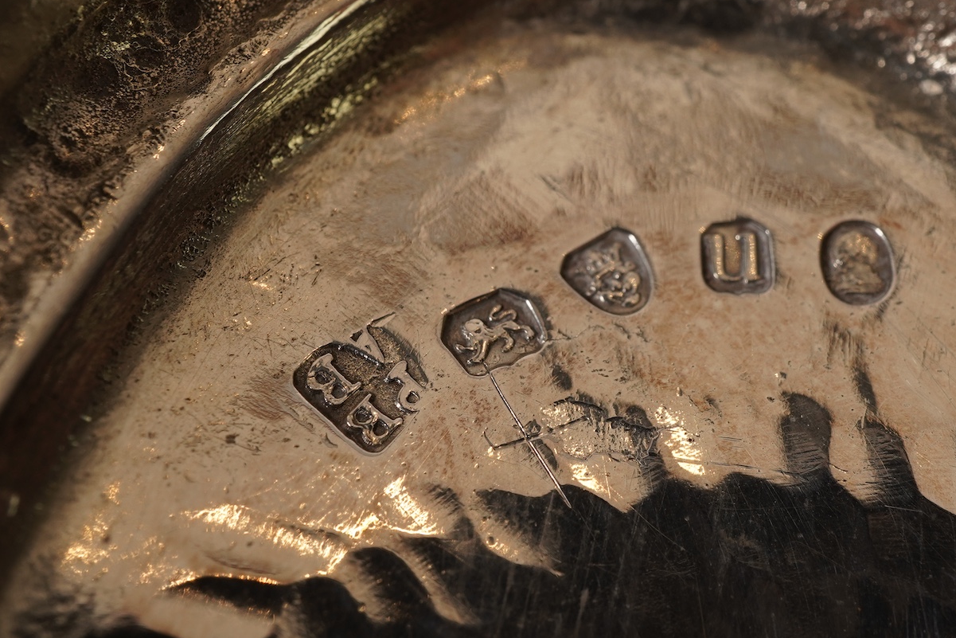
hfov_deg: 33.8
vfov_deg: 23.0
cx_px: 601
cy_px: 295
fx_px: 1567
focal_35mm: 59
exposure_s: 1/125
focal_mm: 30
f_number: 22
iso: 400
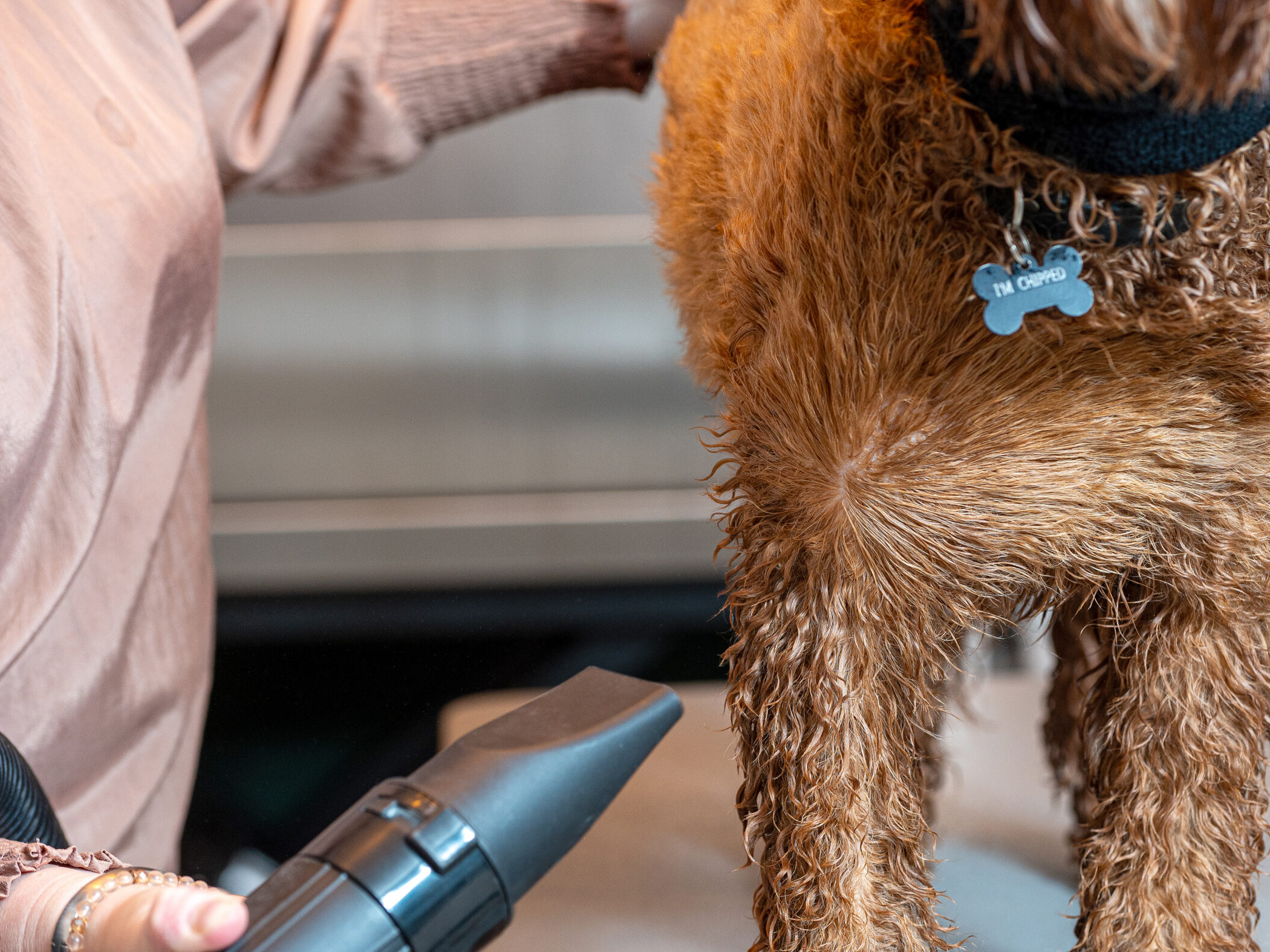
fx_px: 4513
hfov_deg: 16.0
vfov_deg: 12.0
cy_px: 441
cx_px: 739
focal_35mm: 123
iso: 1000
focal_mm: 105
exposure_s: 1/80
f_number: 4.5
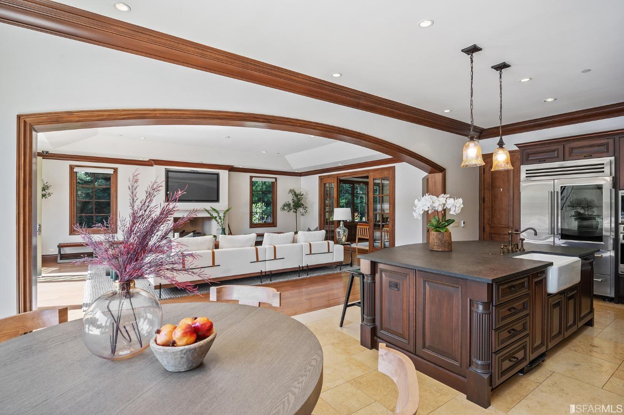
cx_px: 312
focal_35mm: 18
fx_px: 312
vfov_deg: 67.3
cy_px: 208
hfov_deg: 90.0
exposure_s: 1/8
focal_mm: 18
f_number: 8
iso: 100
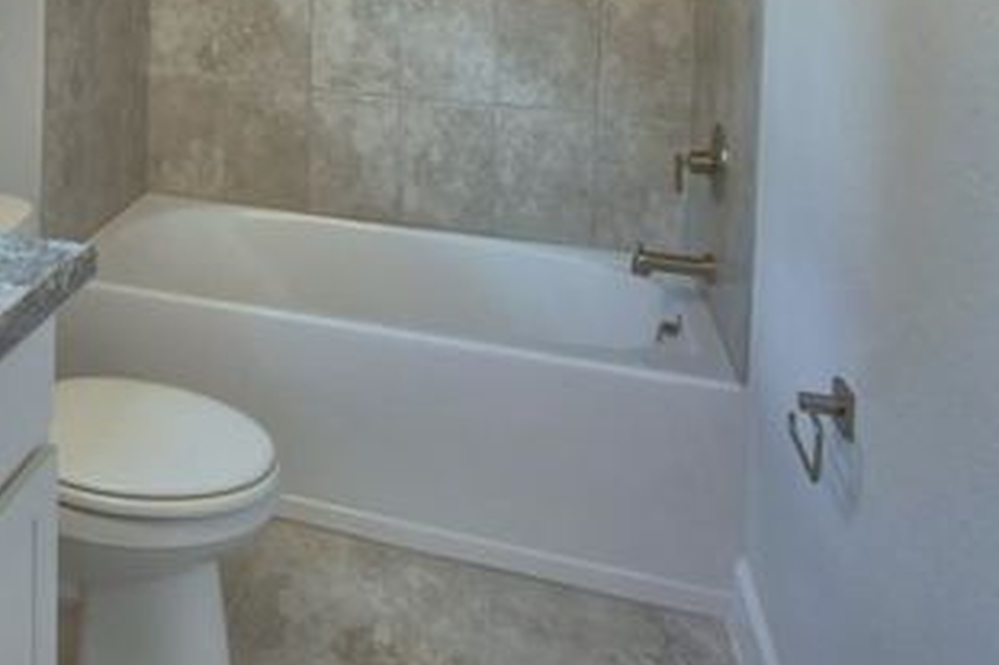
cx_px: 153
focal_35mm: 34
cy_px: -63
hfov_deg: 51.1
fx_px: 943
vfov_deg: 33.9
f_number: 4.5
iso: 400
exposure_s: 1/80
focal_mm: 10
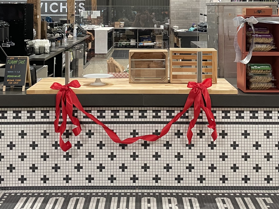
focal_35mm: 54
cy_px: 9
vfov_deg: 25.9
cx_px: 146
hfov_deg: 35.5
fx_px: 435
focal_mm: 4.2
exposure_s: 1/60
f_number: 1.6
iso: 320
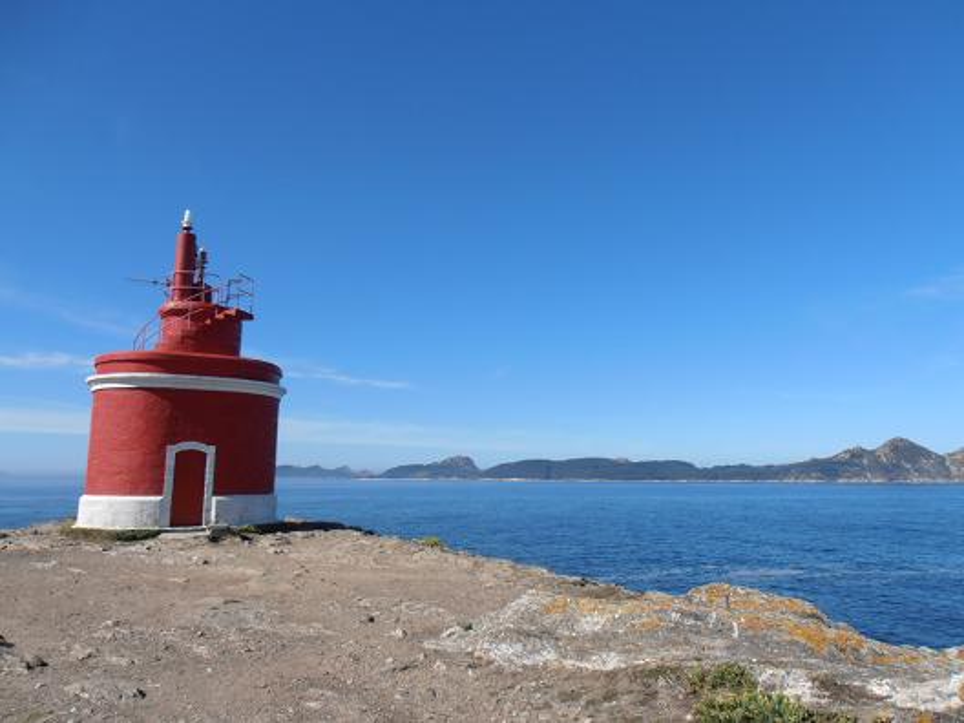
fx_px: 668
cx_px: 482
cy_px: 362
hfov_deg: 71.6
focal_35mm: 24
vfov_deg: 56.8
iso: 80
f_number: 3
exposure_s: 1/2000
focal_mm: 4.2
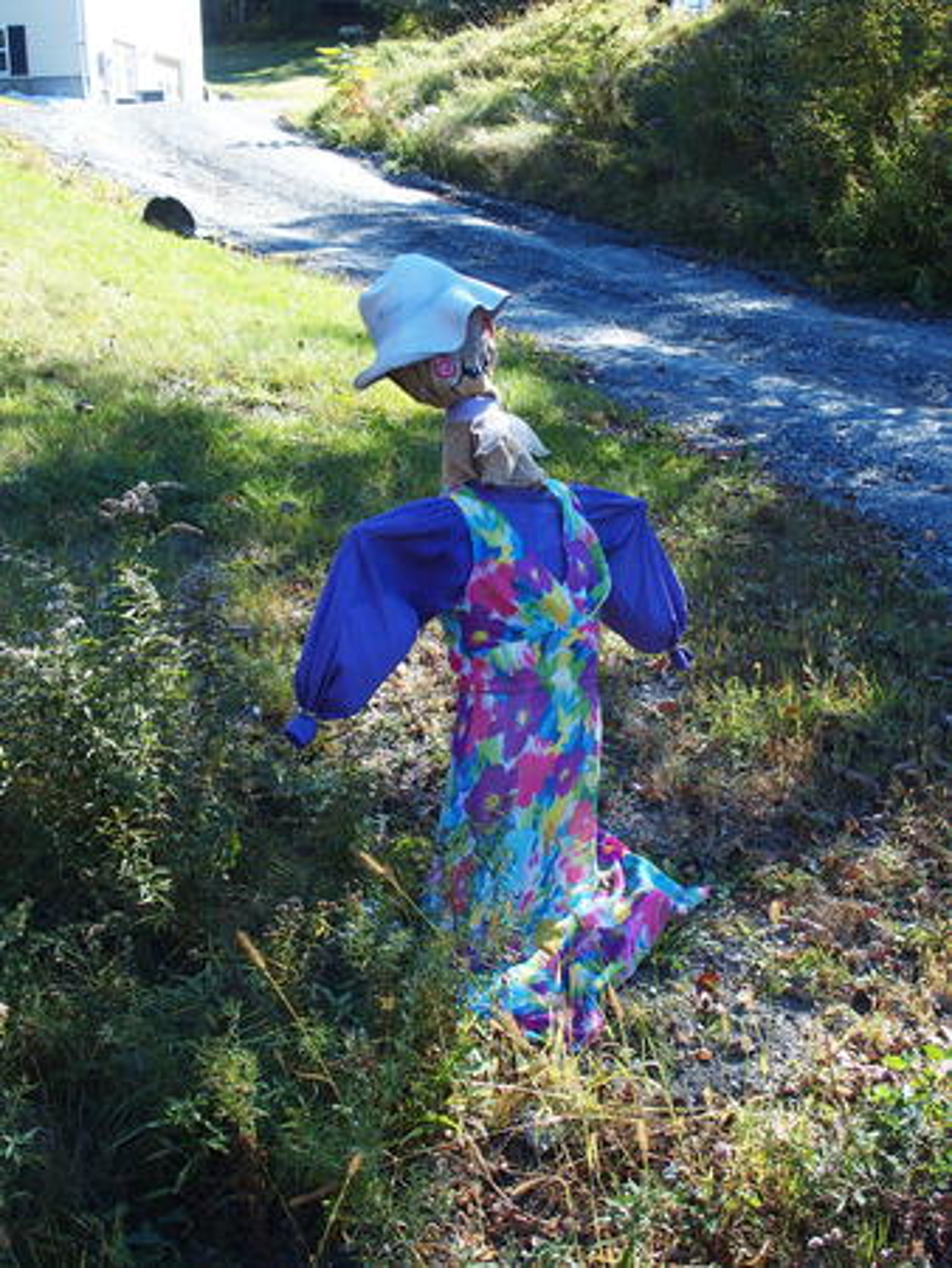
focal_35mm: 42
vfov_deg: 44.8
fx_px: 1539
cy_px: 634
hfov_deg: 34.4
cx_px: 476
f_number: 3.5
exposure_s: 1/200
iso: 100
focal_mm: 9
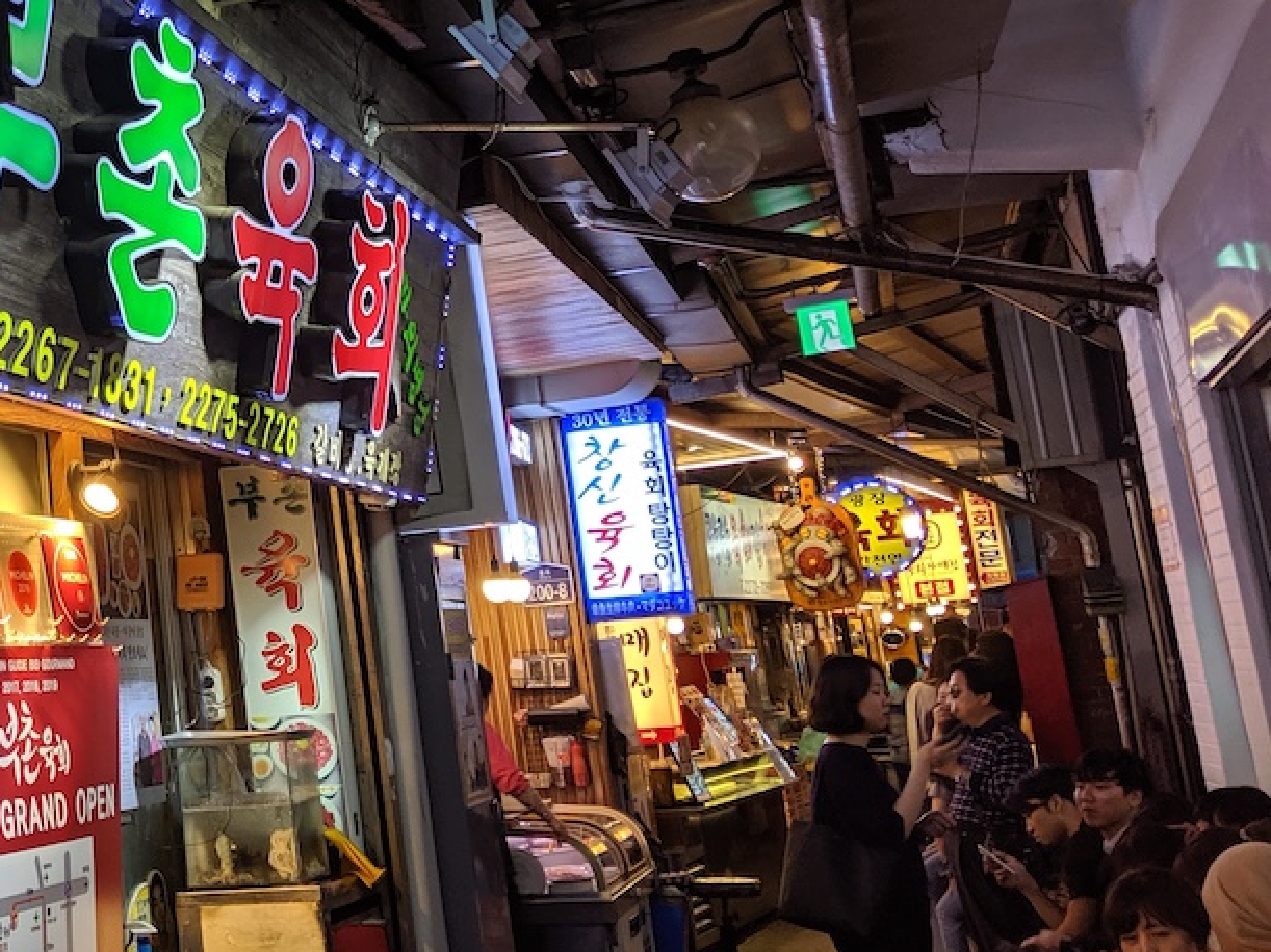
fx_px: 1946
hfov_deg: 33.4
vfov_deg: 27.3
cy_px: 293
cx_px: 29
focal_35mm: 53
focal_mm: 4.44
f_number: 1.8
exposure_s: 1/128
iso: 53
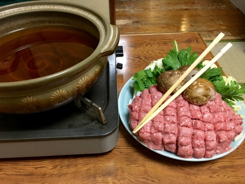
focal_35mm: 29
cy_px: 92
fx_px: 205
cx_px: 122
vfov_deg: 48.2
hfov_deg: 61.7
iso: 200
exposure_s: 1/25
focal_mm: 4.15
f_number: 2.2
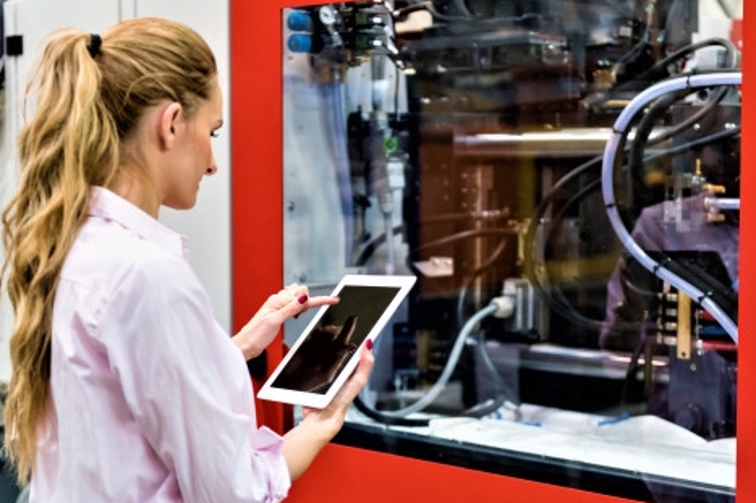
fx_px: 1427
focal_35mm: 68
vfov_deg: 20.0
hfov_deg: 29.7
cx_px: 385
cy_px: 250
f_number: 2.8
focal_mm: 62
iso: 2000
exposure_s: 1/200
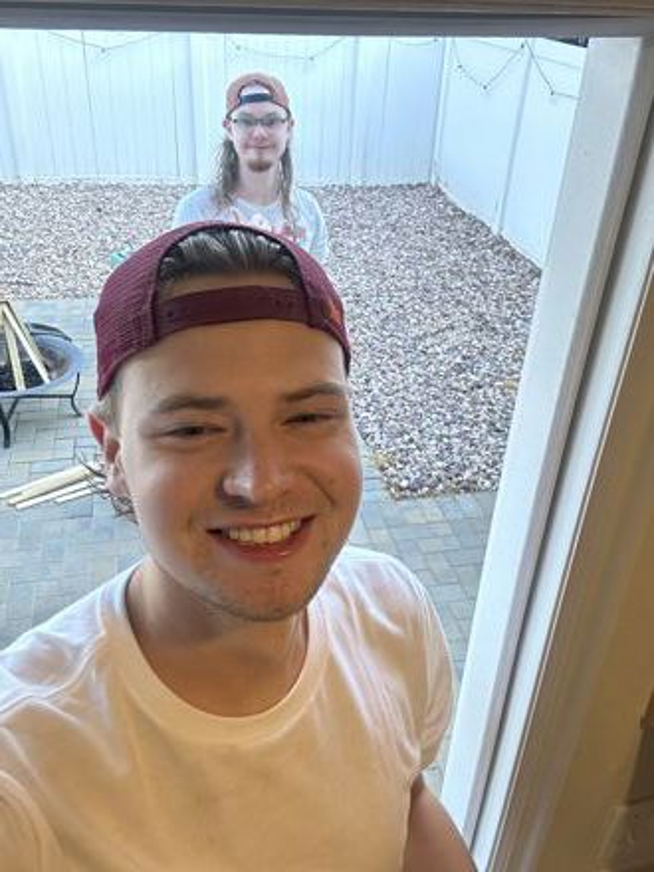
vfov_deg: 60.0
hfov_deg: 46.8
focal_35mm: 30
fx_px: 756
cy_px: 436
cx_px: 327
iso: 80
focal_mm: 2.69
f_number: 1.9
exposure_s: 1/60
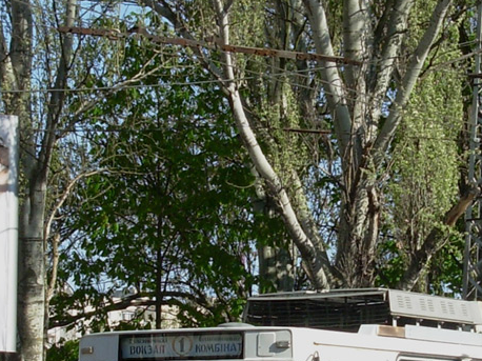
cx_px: 399
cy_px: 325
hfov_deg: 12.9
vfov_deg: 9.7
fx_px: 2115
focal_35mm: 152
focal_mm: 9.5
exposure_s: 1/704
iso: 50
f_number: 3.3
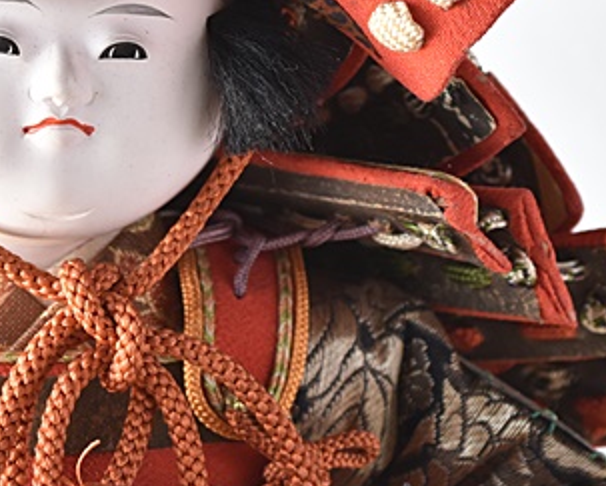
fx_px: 3667
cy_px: 129
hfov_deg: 9.4
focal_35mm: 204
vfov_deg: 7.6
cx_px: 40
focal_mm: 55
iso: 400
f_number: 5.6
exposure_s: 1/4
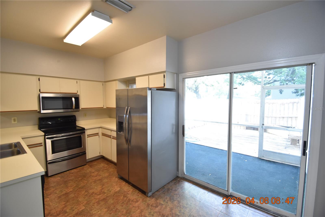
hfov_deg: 100.4
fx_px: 135
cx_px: 162
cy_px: 108
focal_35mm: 15
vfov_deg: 77.3
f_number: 3.5
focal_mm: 10
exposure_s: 1/30
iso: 800
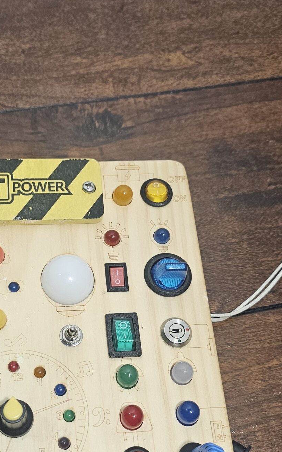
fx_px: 590
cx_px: 87
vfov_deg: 41.3
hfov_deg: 26.7
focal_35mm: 48
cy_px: 302
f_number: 1.7
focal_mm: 6.3
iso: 200
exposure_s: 1/120
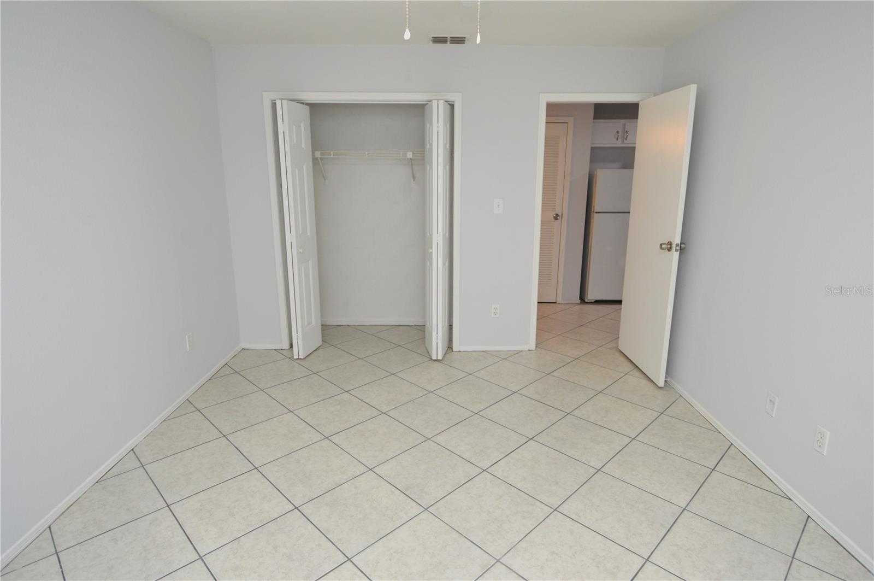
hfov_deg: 90.1
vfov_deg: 67.3
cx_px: 437
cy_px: 290
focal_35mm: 18
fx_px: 437
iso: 450
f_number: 4
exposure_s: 1/60
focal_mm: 12
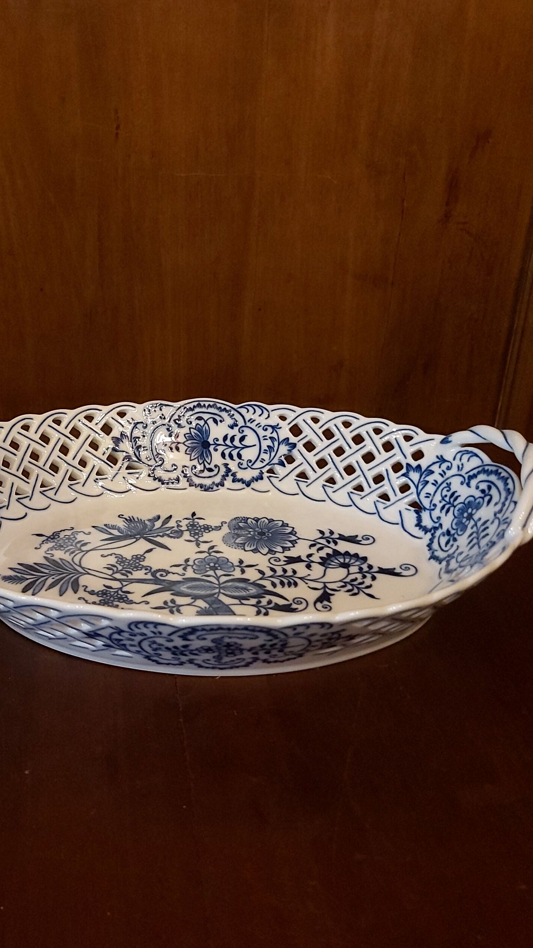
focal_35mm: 29
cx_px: 206
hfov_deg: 40.0
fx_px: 729
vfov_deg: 66.1
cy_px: 480
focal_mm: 3.92
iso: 477
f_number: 1.7
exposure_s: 1/25
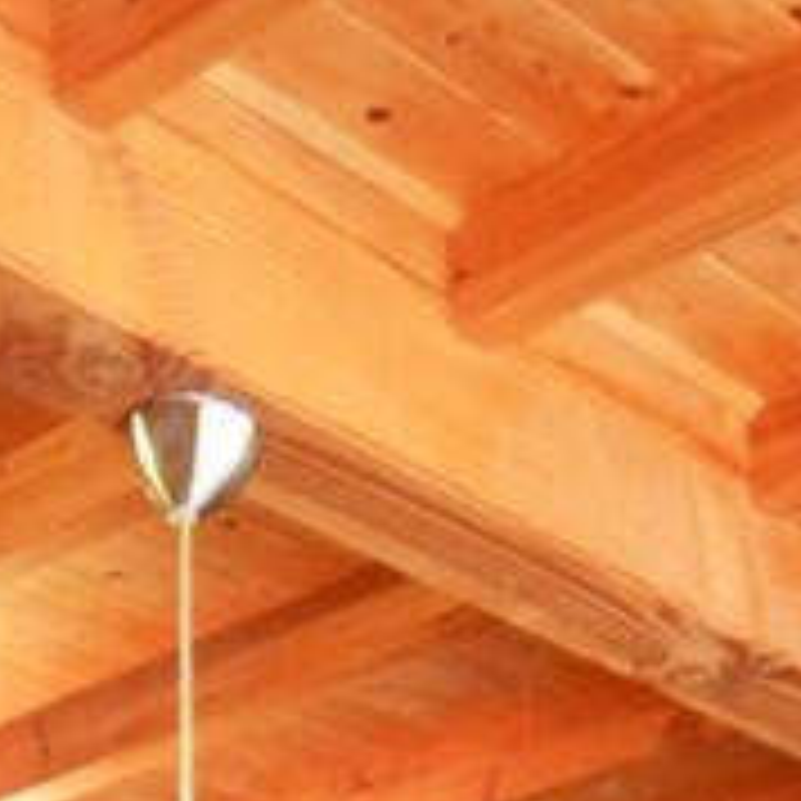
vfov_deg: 13.7
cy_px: 1840
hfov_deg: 17.7
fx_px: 2539
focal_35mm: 97
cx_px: 142
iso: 1800
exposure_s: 1/60
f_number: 3.5
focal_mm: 10
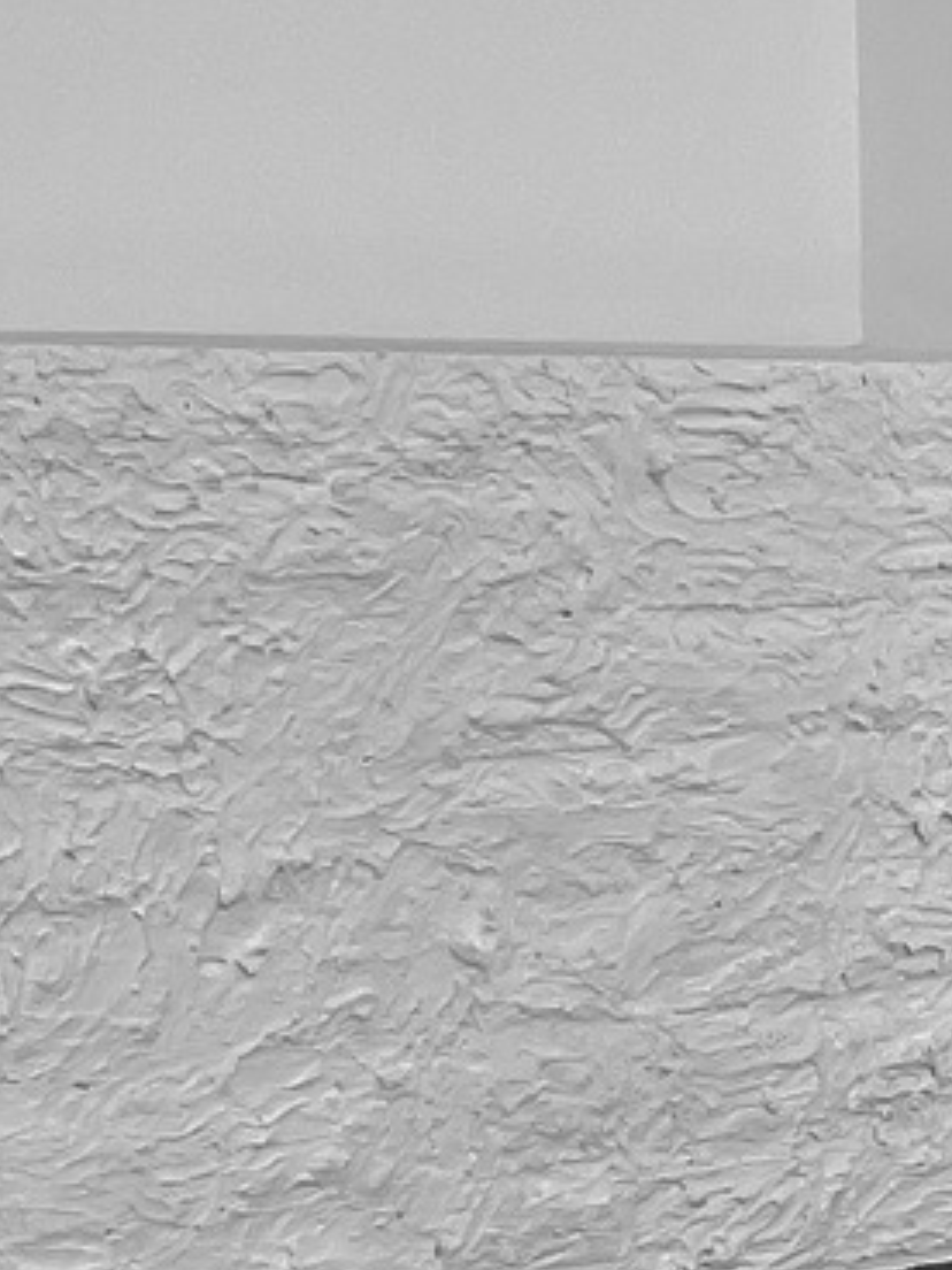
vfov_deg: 15.5
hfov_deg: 10.6
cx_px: 2039
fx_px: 4620
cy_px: 1146
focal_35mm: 126
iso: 64
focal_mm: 3
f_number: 1.8
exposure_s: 1/120
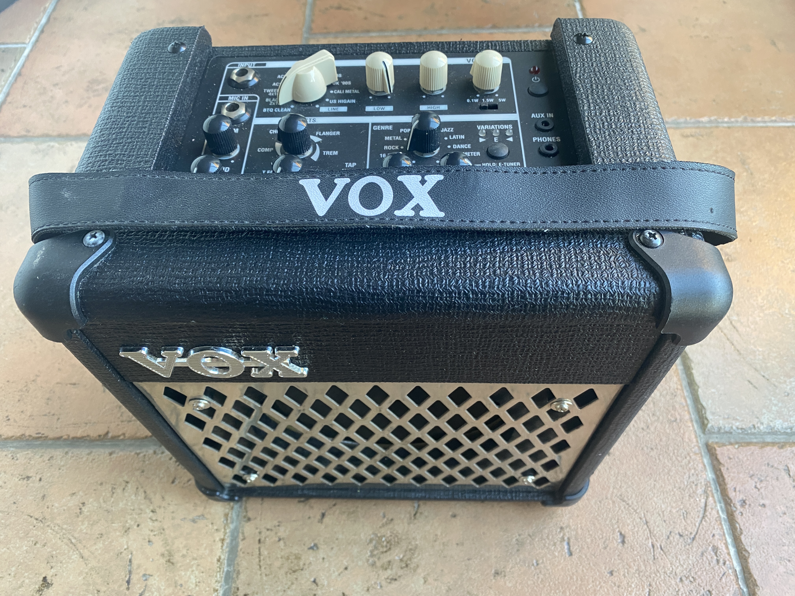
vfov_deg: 53.1
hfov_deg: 67.3
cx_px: 398
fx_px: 597
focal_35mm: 26
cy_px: 298
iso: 200
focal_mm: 4.25
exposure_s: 1/60
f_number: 1.8
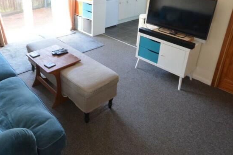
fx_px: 181
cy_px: 35
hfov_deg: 65.1
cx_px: 97
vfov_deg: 44.4
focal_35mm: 28
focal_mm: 10
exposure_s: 1/4
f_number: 8
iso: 400
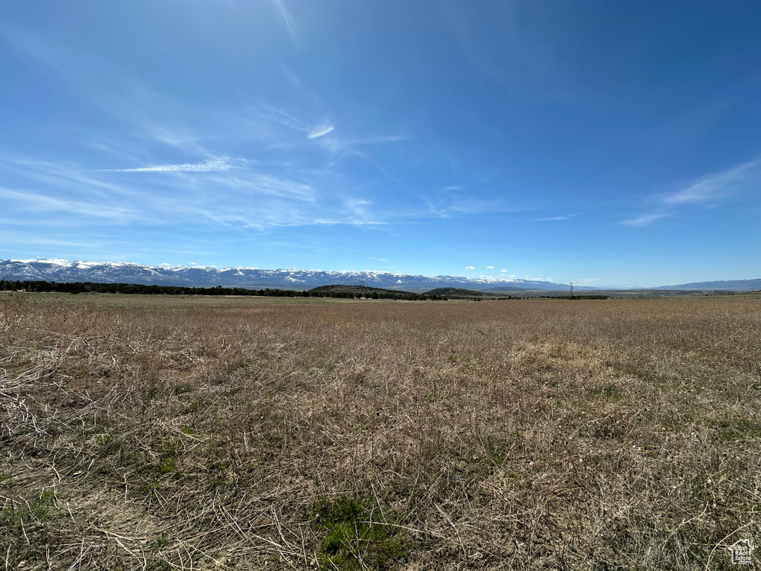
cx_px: 380
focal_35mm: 14
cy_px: 286
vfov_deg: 85.7
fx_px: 308
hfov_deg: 102.1
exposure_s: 1/3509
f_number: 2.2
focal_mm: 2.22
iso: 50
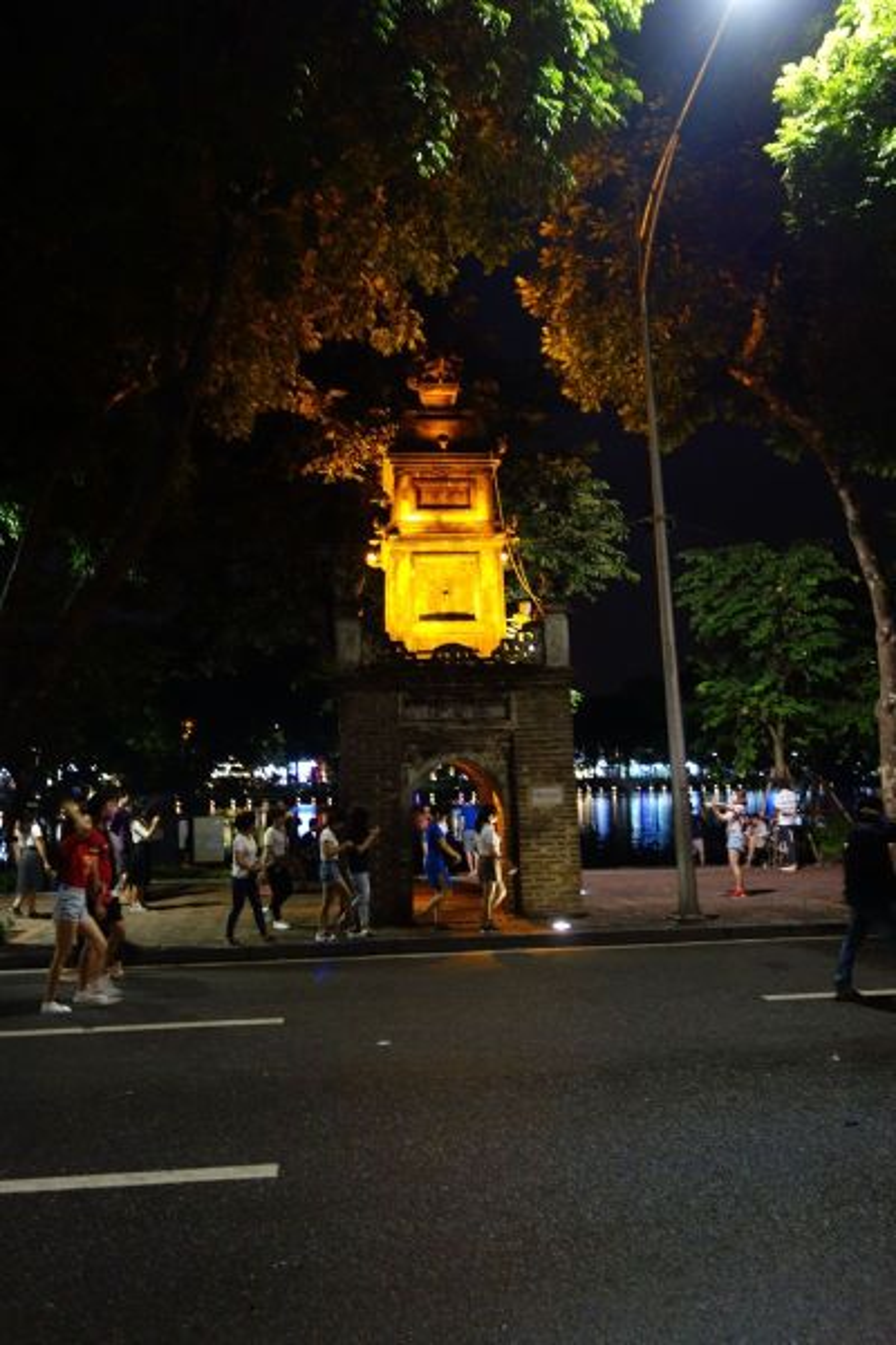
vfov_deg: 65.5
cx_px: 448
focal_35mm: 28
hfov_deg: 46.4
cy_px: 672
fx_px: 1045
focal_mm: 10.4
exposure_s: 1/30
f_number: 1.8
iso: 500
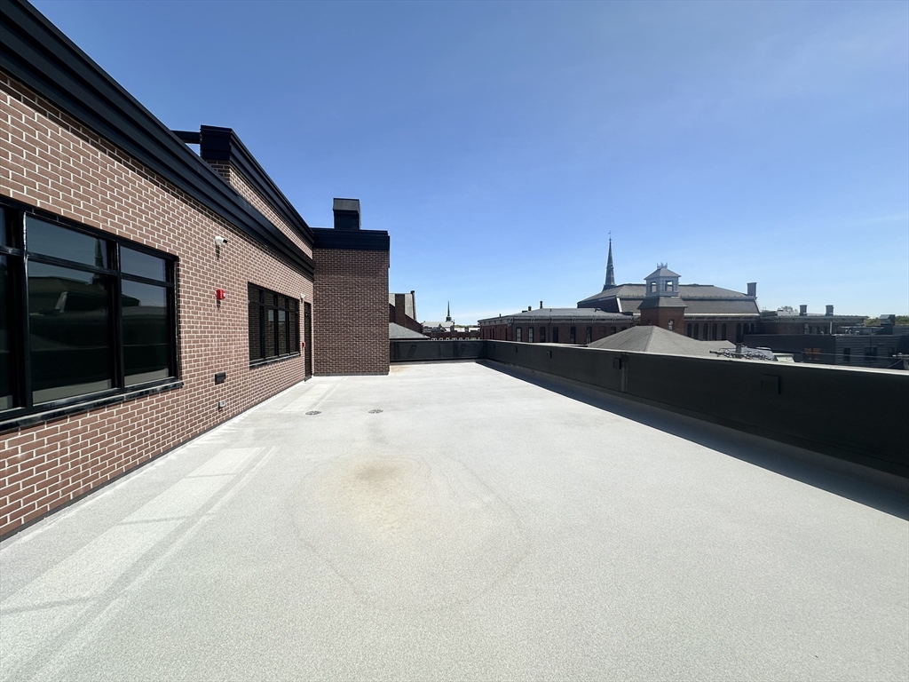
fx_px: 368
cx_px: 454
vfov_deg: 85.7
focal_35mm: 14
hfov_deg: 102.1
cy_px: 341
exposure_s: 1/3040
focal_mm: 2.22
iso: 50
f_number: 2.2
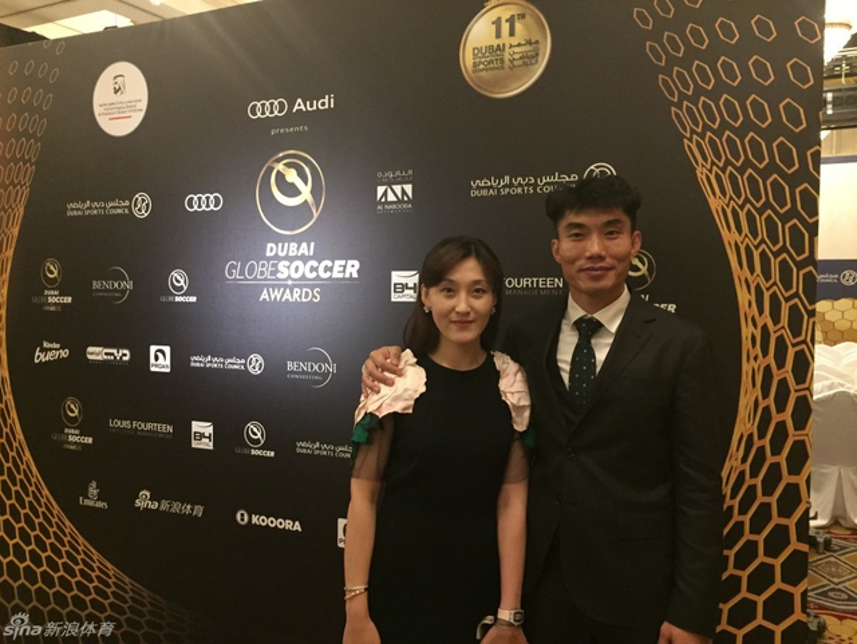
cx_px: 428
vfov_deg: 48.3
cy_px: 322
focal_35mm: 29
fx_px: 719
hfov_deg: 61.6
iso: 400
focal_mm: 4.15
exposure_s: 1/17
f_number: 2.2
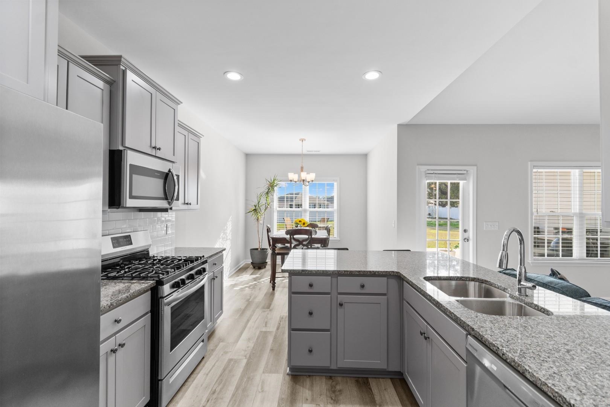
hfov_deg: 100.4
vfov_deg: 77.3
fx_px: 254
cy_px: 204
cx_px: 305
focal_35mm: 15
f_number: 4.5
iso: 100
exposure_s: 1/30
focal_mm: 10
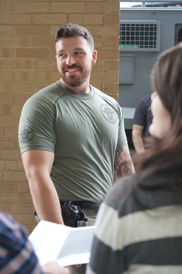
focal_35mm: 52
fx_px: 394
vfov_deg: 38.2
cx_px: 91
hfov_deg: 26.0
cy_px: 137
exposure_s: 1/160
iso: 640
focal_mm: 52
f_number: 4
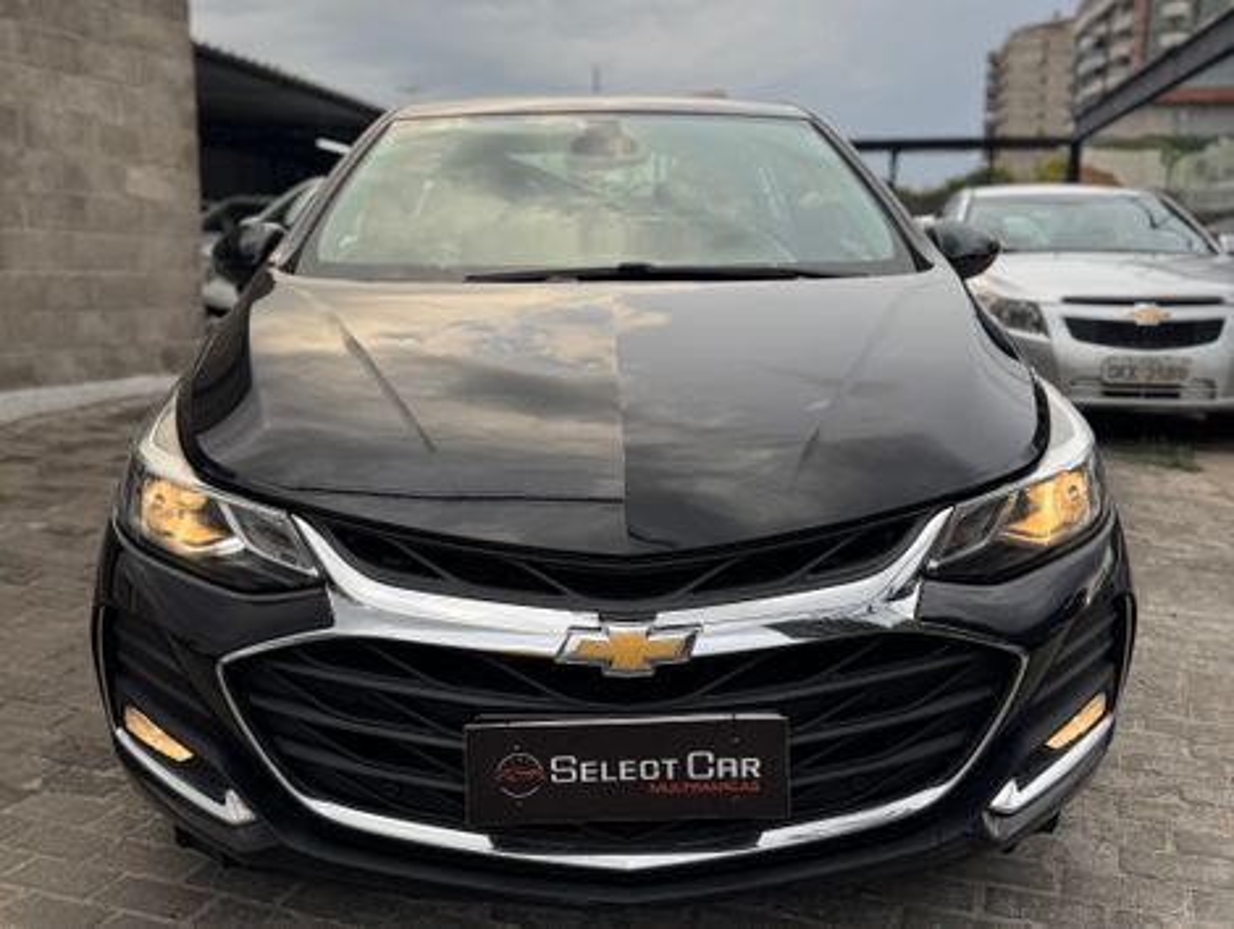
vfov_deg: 56.9
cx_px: 617
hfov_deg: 71.5
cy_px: 464
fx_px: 857
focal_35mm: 24
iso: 80
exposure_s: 1/782
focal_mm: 6.76
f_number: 1.78
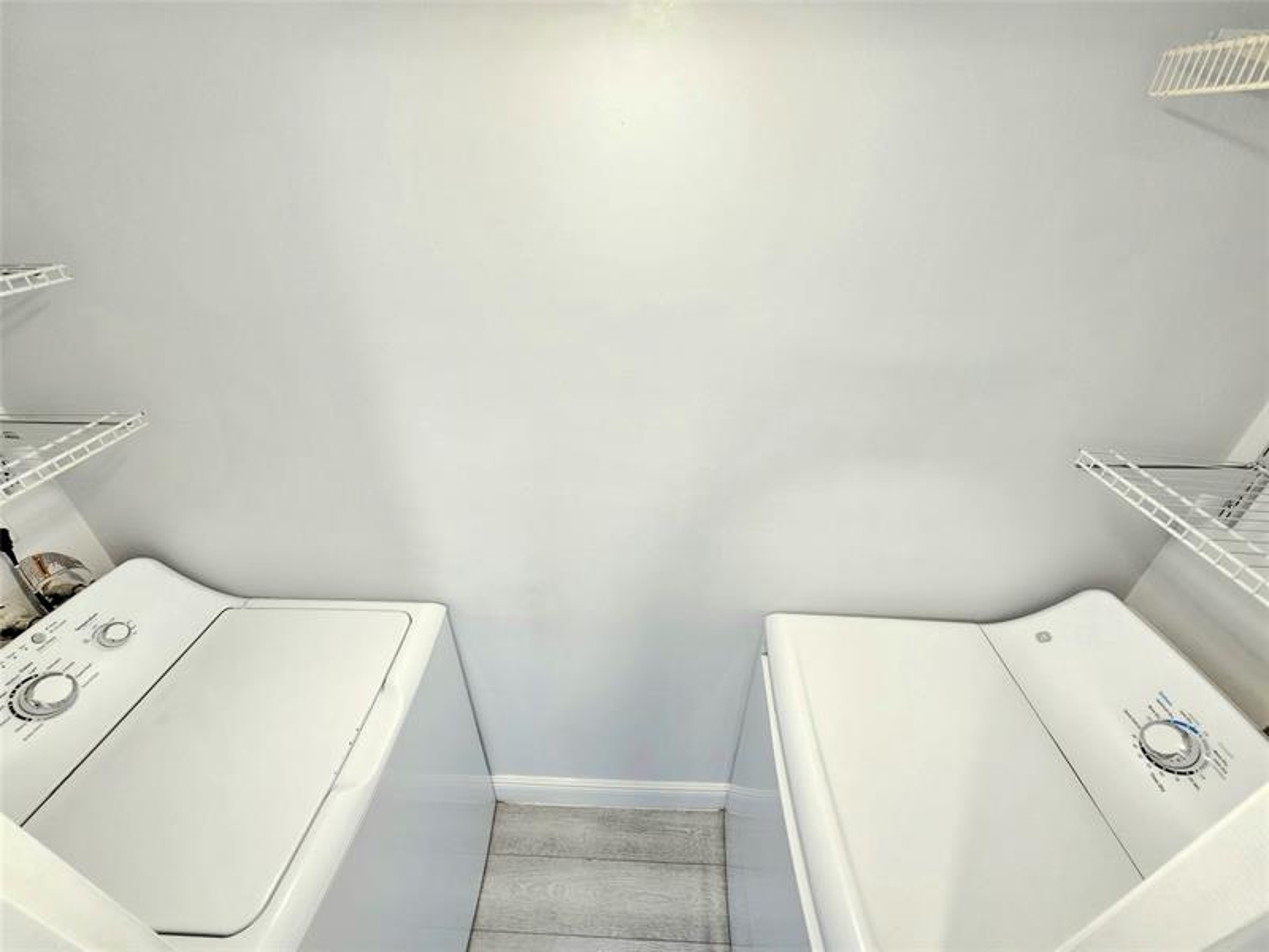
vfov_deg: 89.9
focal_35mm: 13
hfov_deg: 106.2
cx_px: 634
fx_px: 477
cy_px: 476
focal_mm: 2.2
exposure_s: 1/60.2
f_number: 2.2
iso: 160
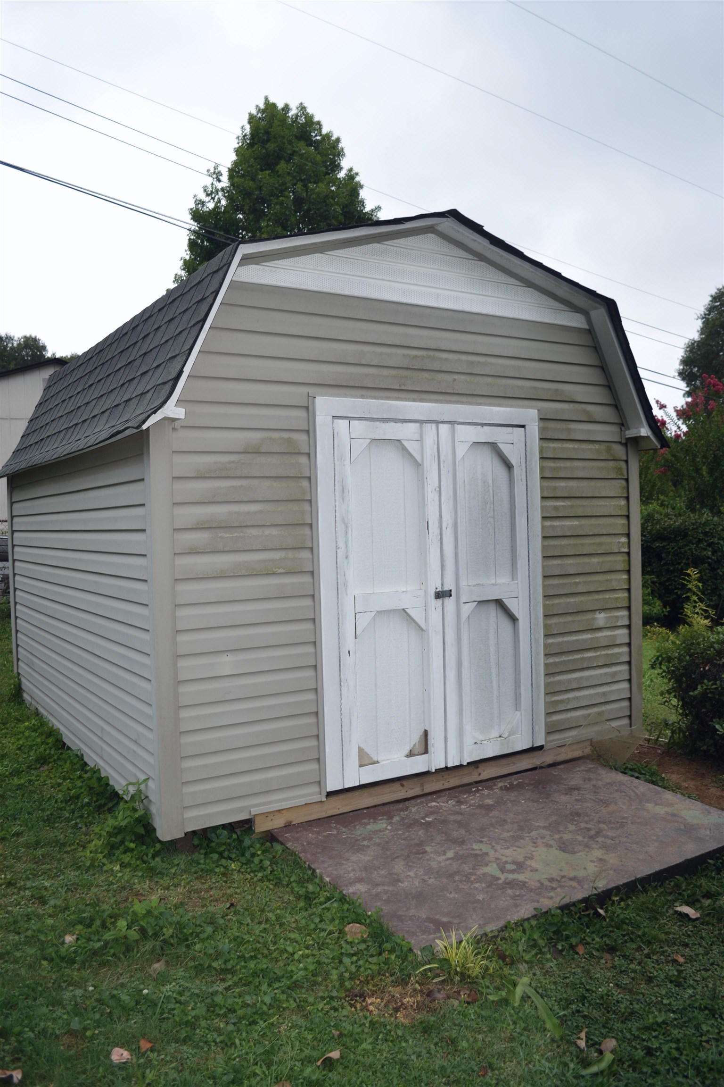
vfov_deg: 67.4
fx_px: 814
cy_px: 544
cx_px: 362
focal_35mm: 27
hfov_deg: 47.9
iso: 100
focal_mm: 18
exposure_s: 1/160
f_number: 4
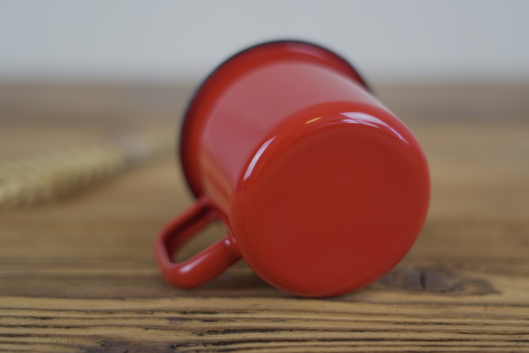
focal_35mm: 65
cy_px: 173
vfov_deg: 20.9
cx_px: 279
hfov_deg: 30.9
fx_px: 955
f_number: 1.8
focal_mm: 50
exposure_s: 1/160
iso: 200
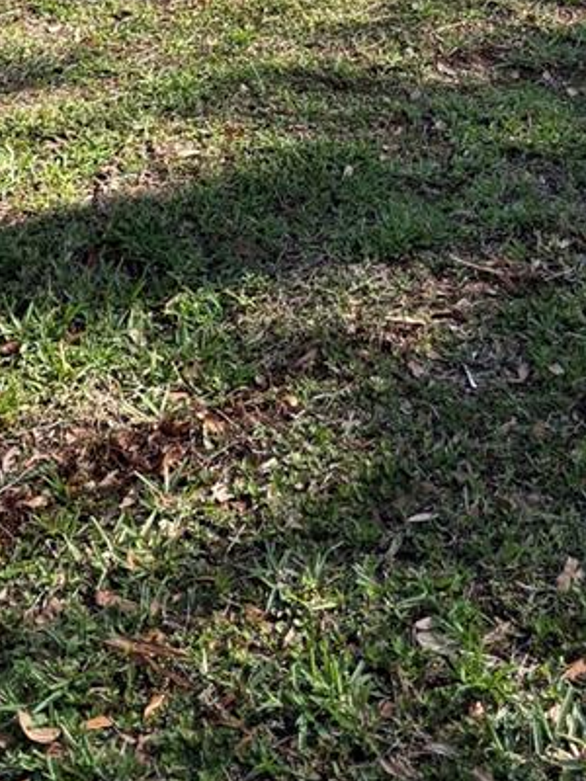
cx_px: 467
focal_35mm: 78
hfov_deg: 18.7
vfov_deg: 21.5
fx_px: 1761
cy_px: -344
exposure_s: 1/1751
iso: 50
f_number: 1.6
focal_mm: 5.96
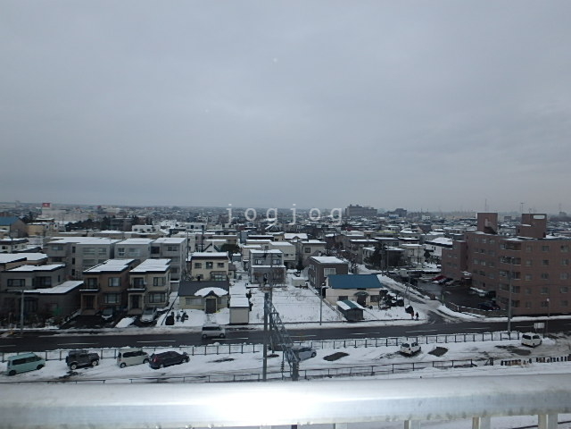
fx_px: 346
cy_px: 214
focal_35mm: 21
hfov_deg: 79.0
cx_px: 286
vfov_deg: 63.4
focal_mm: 3.7
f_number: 3.5
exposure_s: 1/400
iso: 125
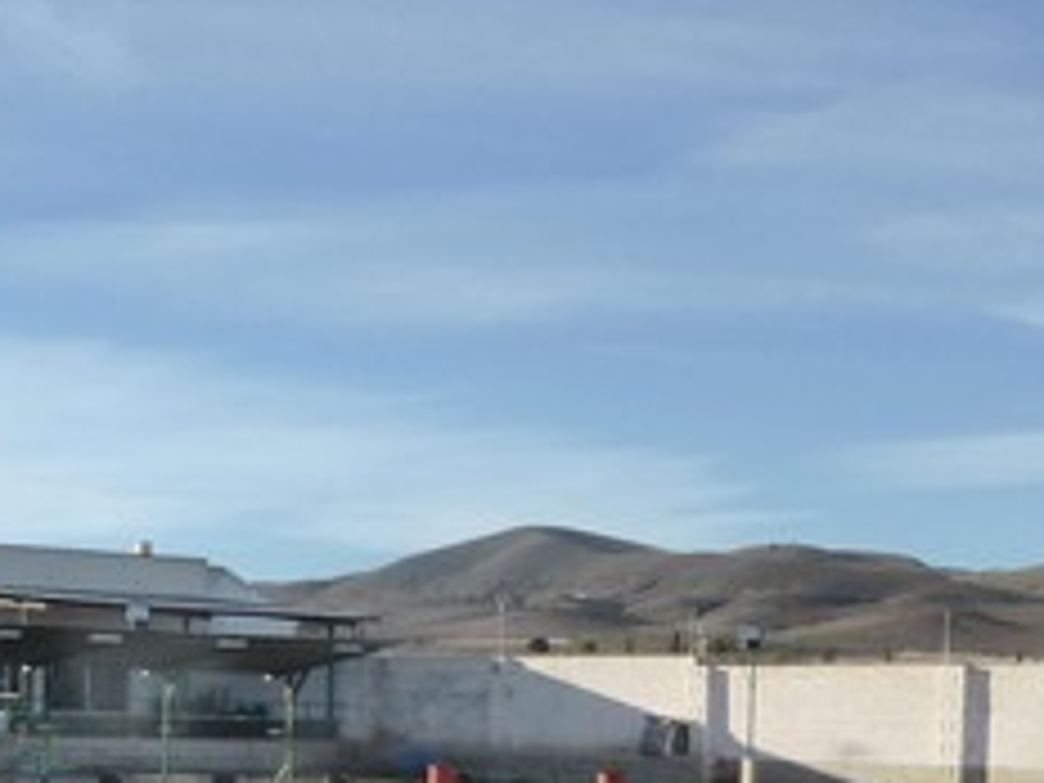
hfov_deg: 27.1
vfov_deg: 20.7
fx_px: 2081
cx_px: 81
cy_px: 760
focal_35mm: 69
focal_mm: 4.3
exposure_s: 1/800
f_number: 4.5
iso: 200
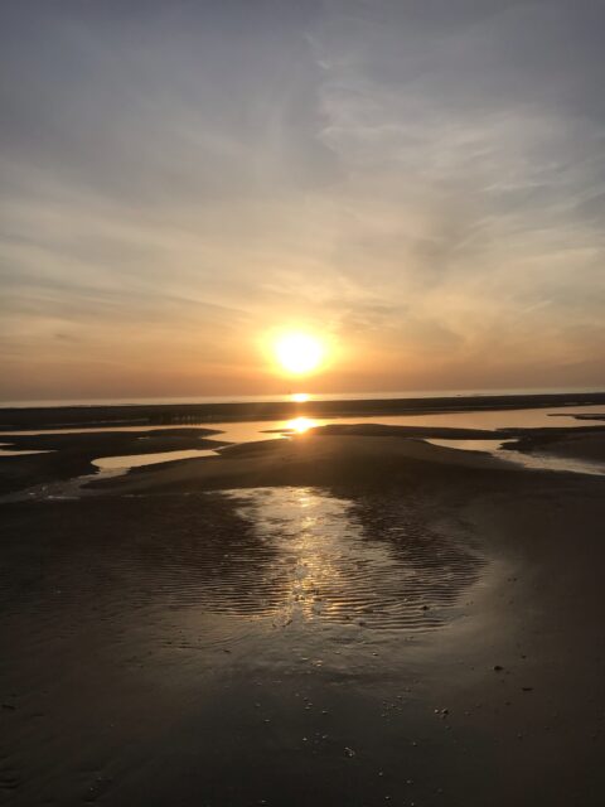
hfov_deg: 49.7
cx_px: 302
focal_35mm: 28
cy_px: 404
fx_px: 652
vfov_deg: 63.4
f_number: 1.8
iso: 20
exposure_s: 1/2817
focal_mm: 3.99
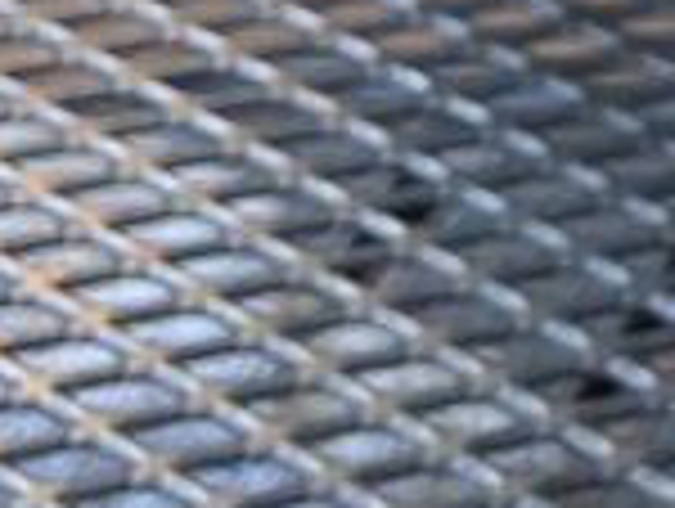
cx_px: 2043
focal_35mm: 191
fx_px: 3730
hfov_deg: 8.6
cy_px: -346
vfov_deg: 7.6
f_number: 1.8
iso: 50
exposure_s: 1/60
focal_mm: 3.99
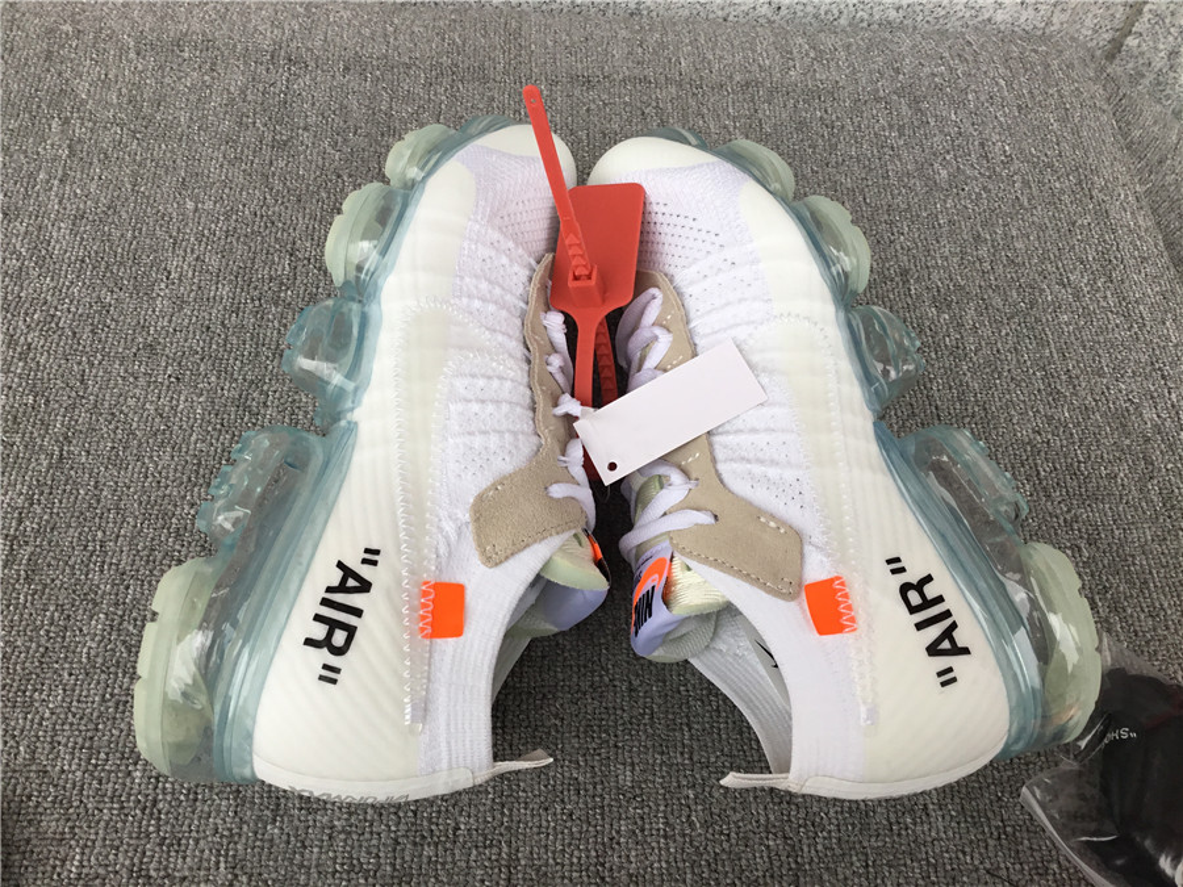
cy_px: 444
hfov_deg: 58.4
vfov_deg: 45.4
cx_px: 592
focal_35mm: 31
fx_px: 1059
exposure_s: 1/100
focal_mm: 3.3
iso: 32
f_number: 2.4
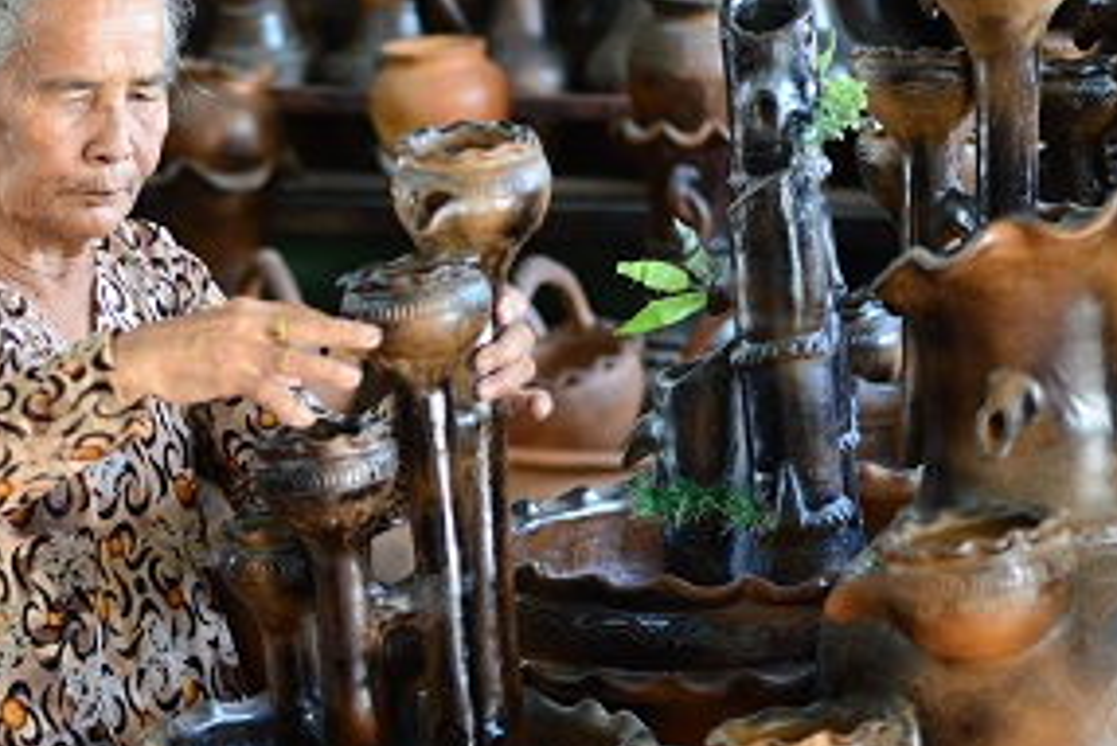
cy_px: 363
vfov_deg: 6.3
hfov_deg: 9.3
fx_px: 6829
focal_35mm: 220
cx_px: 336
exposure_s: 1/100
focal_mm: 105
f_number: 2.8
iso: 2000
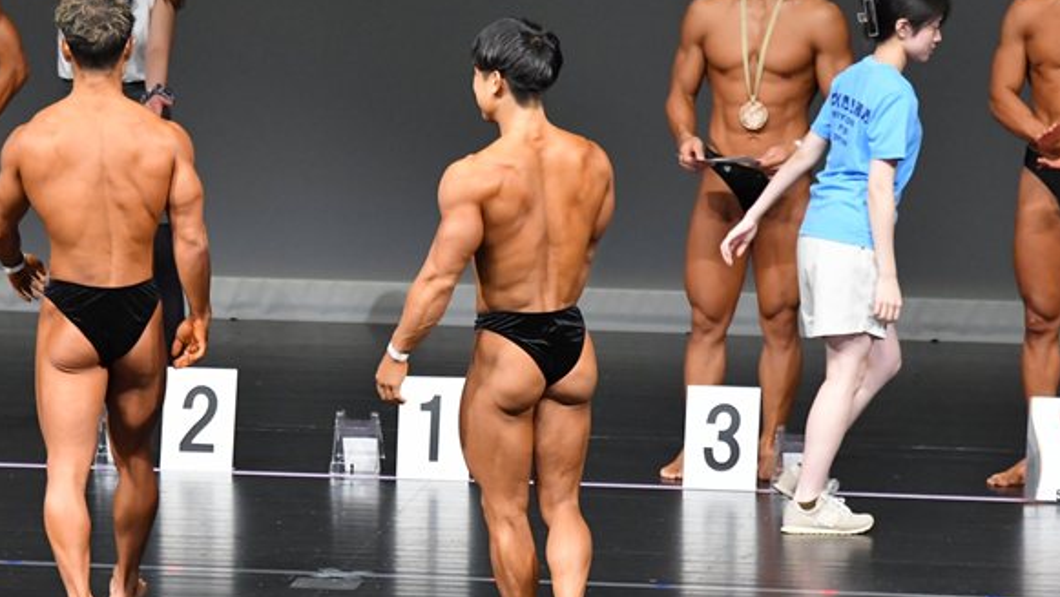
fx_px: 10598
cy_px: 360
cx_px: 408
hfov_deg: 5.7
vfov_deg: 3.2
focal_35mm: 377
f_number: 5.6
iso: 5000
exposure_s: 1/400
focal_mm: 180
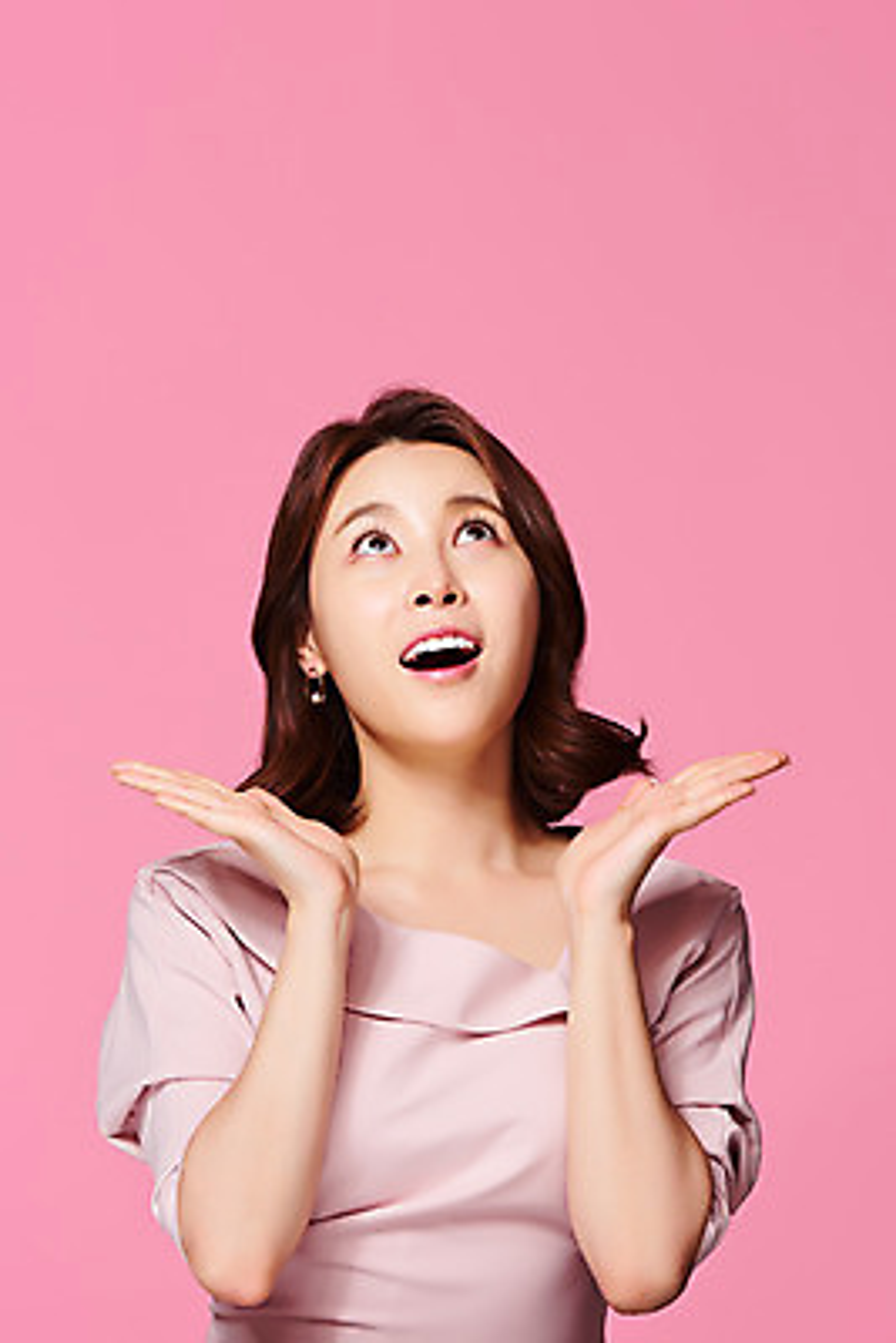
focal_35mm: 105
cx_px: 448
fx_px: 3916
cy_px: 672
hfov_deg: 13.1
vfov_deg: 19.4
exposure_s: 1/125
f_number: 16
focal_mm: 105
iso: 64
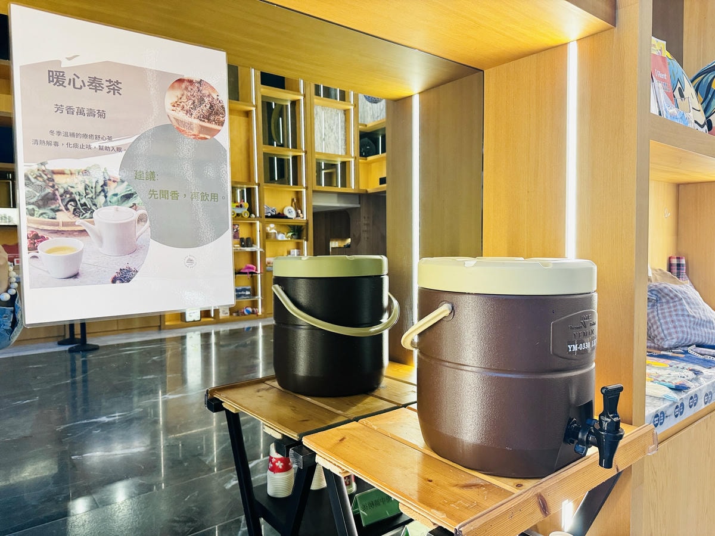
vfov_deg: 56.8
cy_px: 268
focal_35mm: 24
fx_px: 496
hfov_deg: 71.6
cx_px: 358
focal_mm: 6.86
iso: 320
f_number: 1.78
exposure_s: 1/60
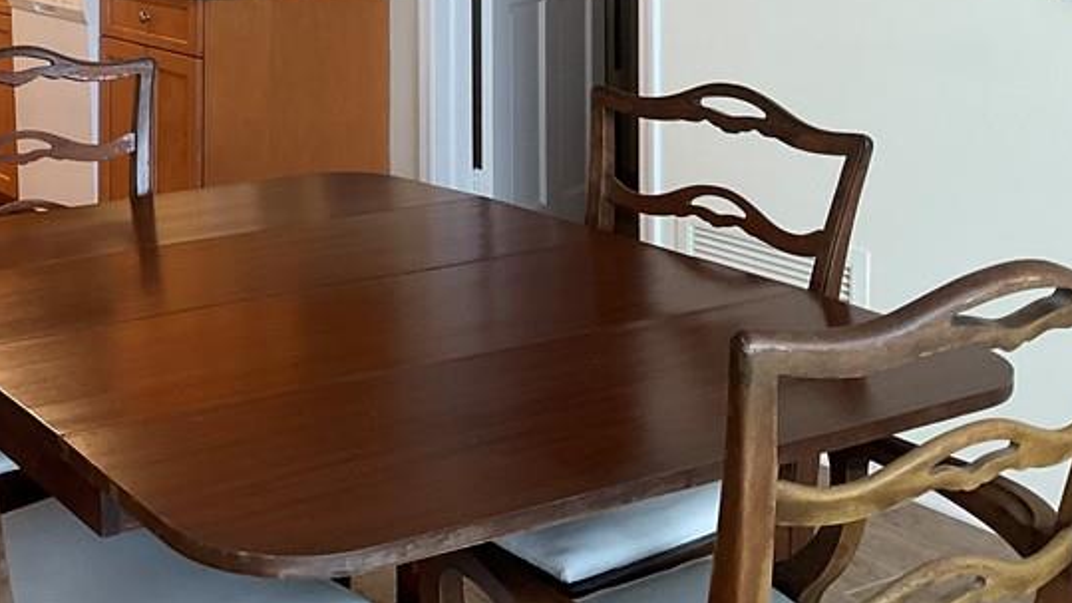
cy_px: -94
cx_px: 171
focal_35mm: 60
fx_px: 1705
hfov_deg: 33.6
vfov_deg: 19.1
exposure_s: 1/60
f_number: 1.8
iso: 50
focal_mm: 3
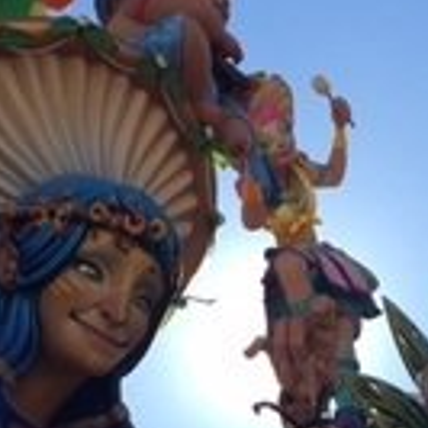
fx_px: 1721
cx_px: 145
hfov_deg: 14.2
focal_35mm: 123
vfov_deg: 13.7
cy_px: 531
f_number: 2.2
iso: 25
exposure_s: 1/1326
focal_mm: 4.15
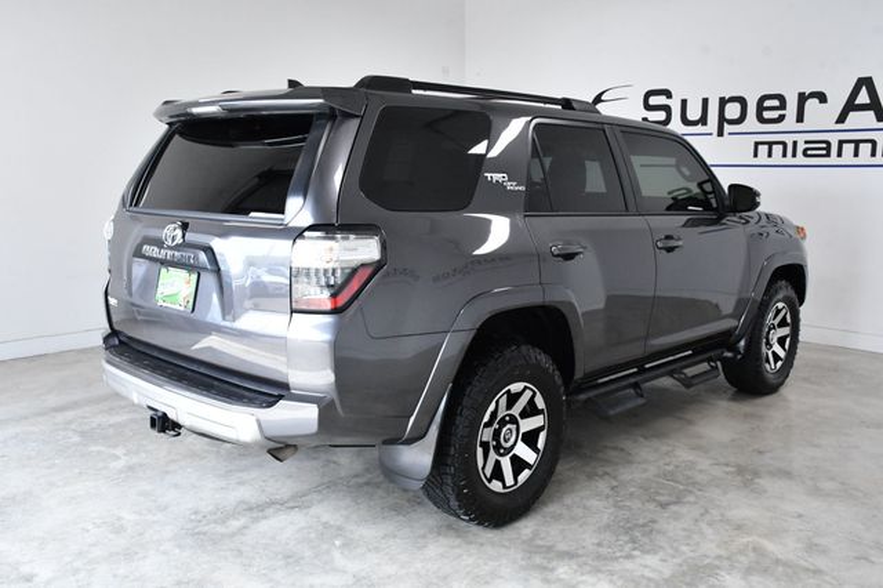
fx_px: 833
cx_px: 442
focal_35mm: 34
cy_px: 294
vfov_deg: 38.8
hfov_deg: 55.8
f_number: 10
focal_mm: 23
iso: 2500
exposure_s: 1/400
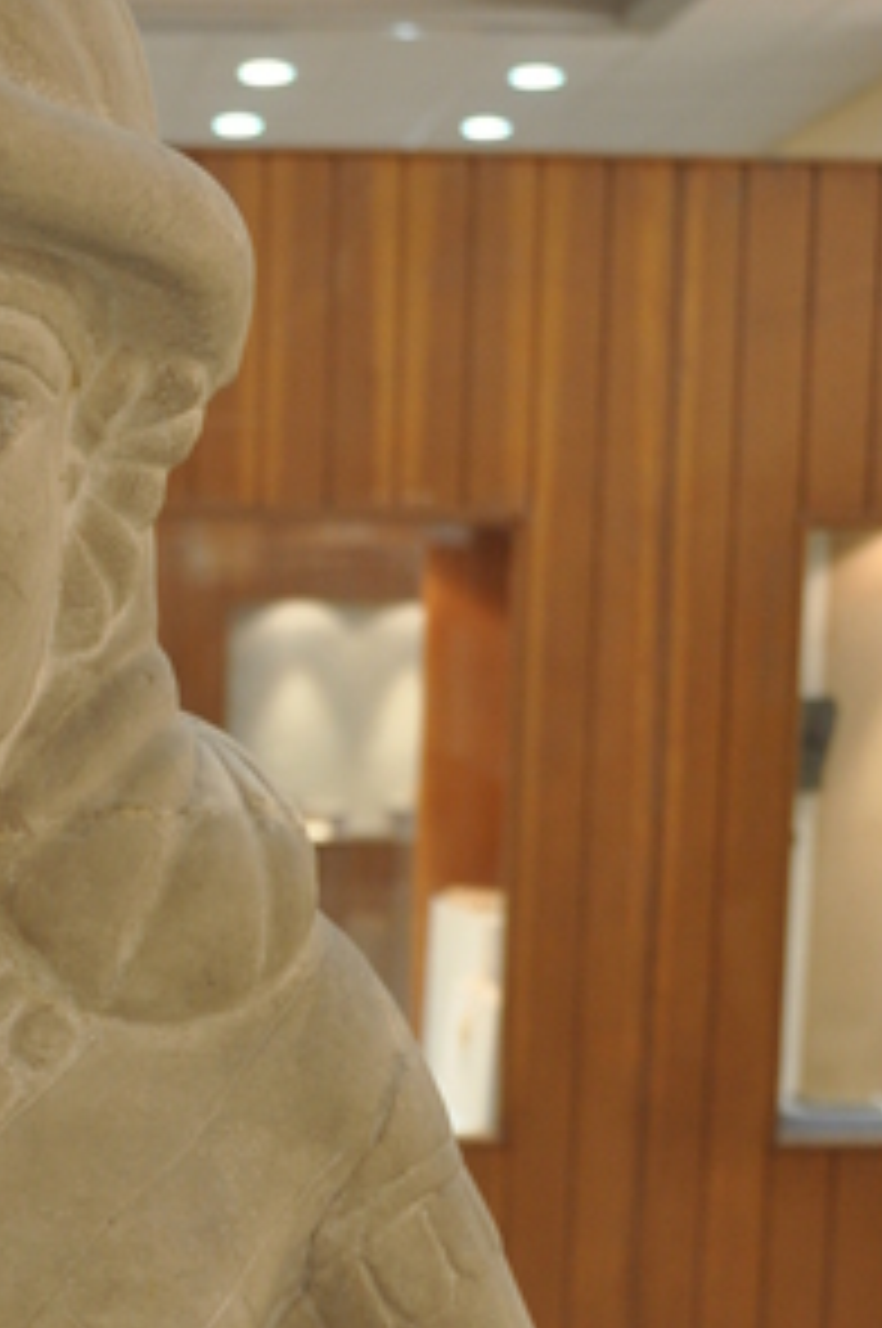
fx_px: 2726
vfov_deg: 27.0
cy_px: 999
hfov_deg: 17.8
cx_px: -65
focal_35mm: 74
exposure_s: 1/25
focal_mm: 22
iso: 500
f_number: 3.8
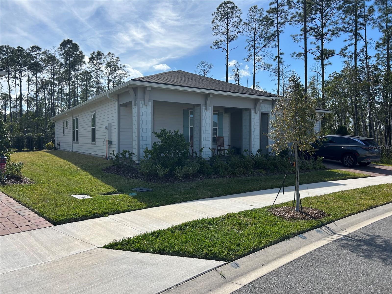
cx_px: 196
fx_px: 294
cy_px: 147
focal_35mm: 26
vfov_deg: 53.1
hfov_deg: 67.3
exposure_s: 1/4630
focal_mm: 5.7
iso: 50
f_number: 1.5
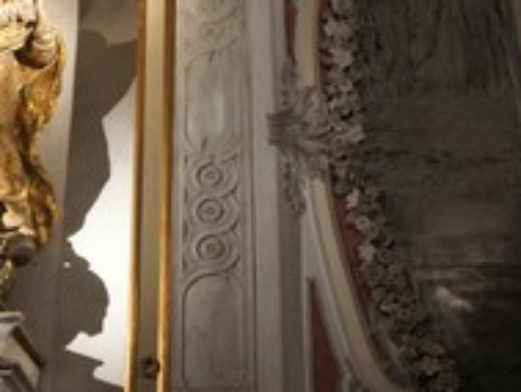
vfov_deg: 19.1
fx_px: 1160
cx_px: 39
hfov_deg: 24.5
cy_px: 130
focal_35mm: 77
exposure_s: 1/100
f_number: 4
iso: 1600
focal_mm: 22
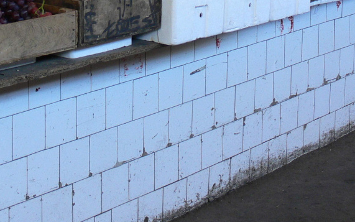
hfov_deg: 20.0
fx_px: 1006
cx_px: 135
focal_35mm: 104
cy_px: -86
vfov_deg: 12.1
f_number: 2.8
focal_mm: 7.4
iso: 80
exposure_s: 1/30
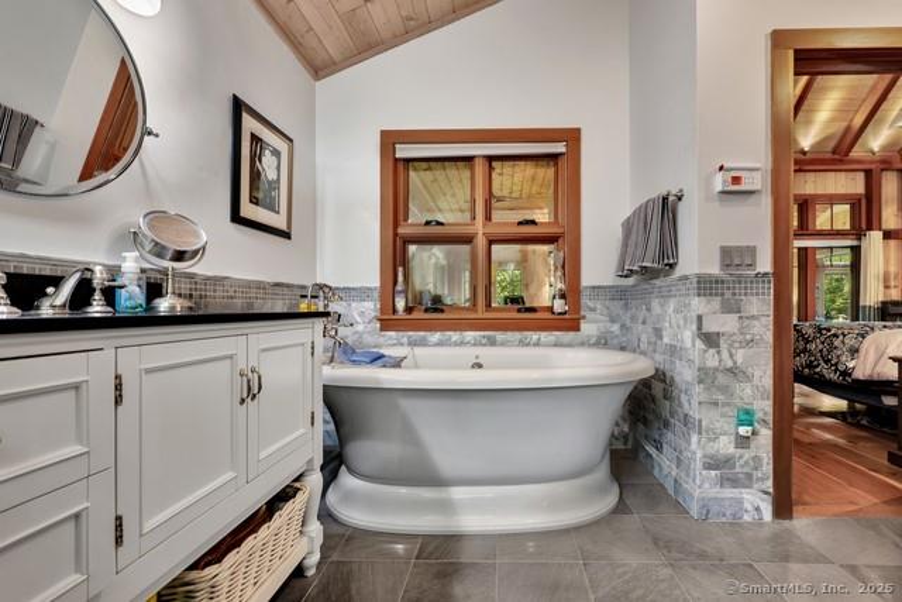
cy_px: 301
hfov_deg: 104.2
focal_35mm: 14
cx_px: 451
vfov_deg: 81.2
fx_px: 351
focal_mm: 14
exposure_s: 1/40
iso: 200
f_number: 8
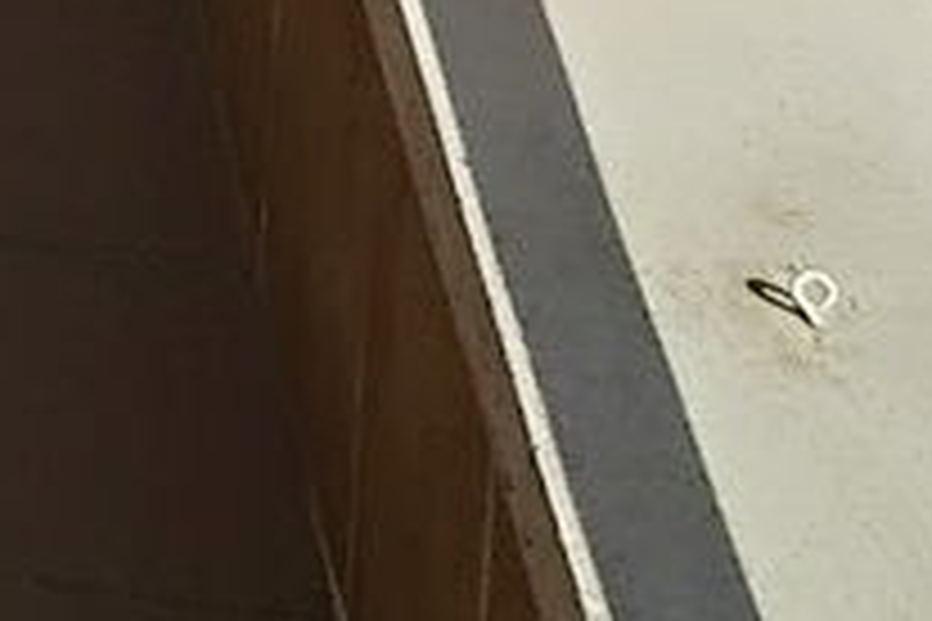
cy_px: -1818
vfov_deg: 6.4
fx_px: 4582
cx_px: -2067
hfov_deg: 8.9
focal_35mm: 177
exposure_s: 1/2257
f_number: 2.2
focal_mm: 3.81
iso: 100
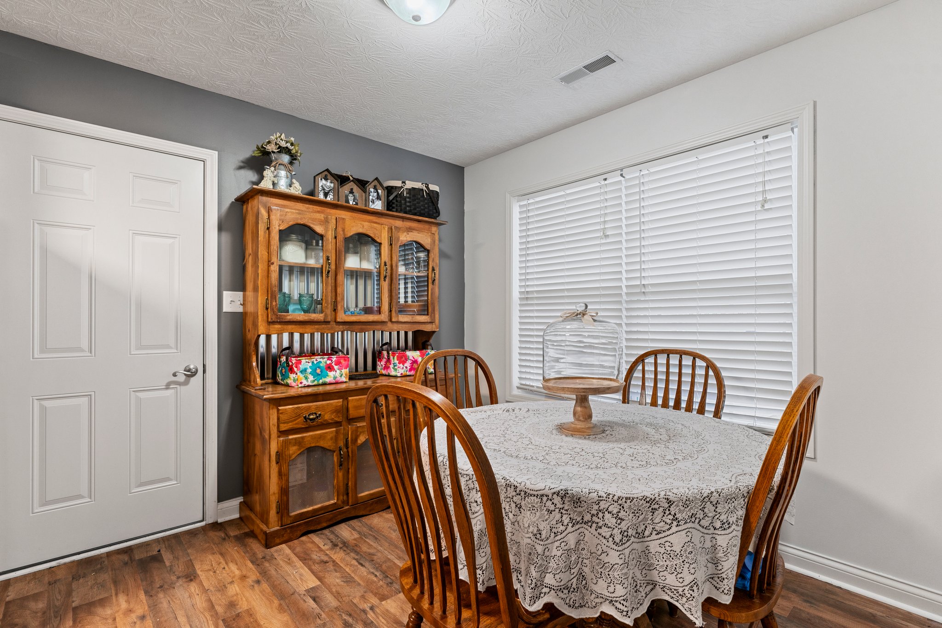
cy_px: 314
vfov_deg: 73.1
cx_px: 471
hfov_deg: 96.0
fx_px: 424
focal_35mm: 16
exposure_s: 1/3
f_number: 7.1
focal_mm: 16.2
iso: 400
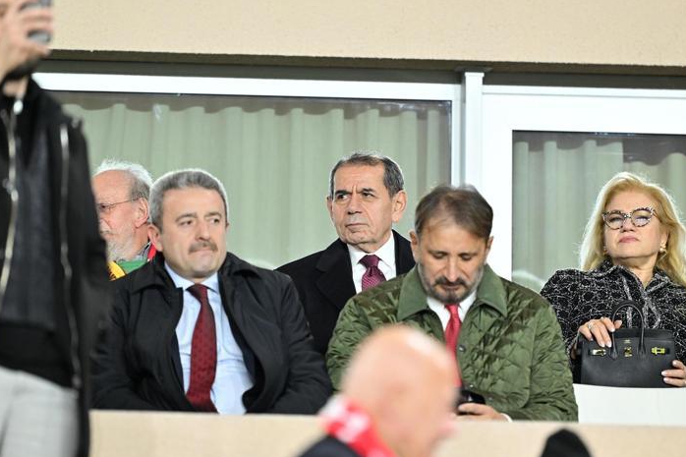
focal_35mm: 477
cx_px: 352
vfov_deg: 2.9
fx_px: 9087
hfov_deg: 4.3
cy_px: 255
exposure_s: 1/640
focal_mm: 400
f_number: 2.8
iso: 2000
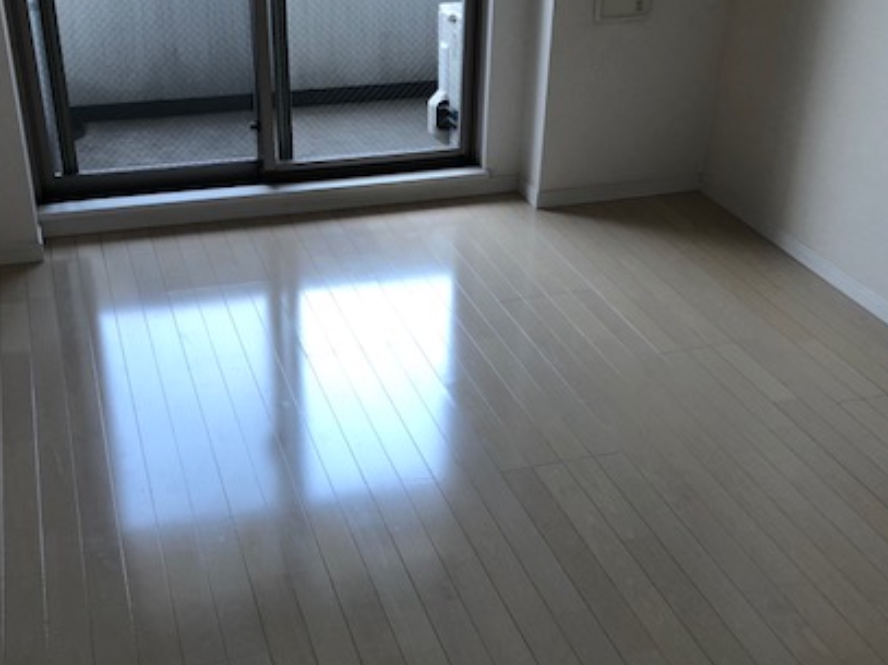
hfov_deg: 43.0
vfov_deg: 32.8
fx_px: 1128
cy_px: 397
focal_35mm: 44
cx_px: 430
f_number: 1.8
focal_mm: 3.99
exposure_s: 1/100
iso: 40
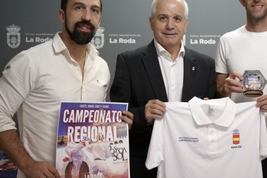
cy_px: 72
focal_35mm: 64
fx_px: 475
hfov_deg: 30.8
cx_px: 205
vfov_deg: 21.2
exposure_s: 1/160
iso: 6400
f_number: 4.5
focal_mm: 41
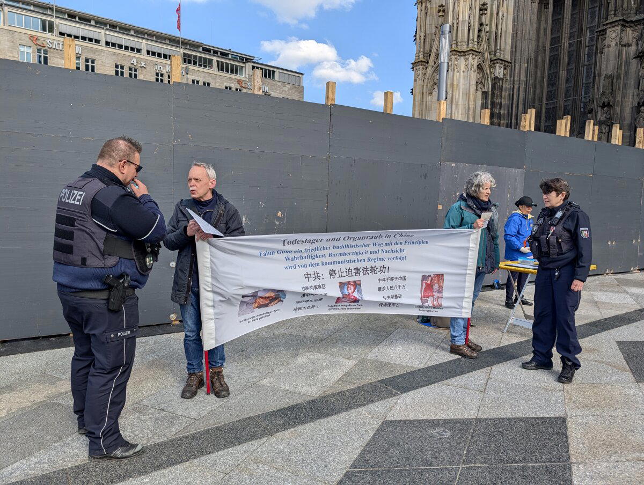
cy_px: 242
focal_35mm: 24
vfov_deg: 57.0
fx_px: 447
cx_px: 322
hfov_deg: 71.5
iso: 20
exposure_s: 1/907
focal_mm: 6.9
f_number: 1.68
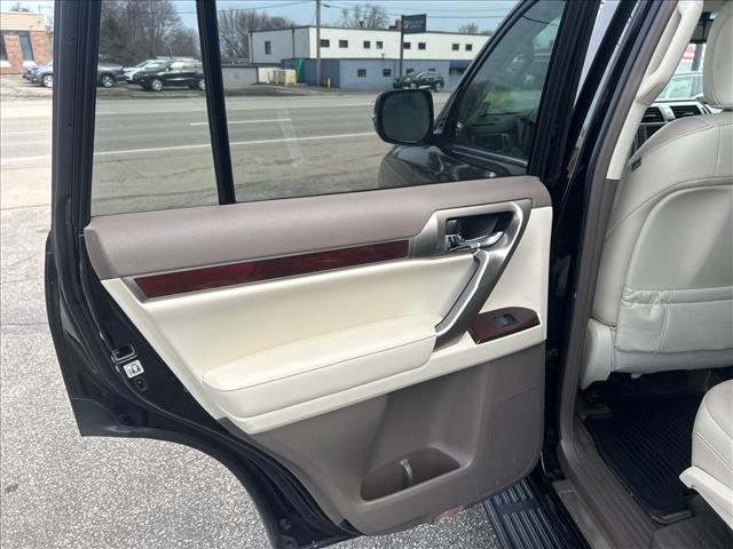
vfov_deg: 53.1
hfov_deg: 67.3
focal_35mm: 26
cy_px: 274
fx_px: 551
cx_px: 366
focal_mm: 5.7
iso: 50
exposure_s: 1/974
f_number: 1.5
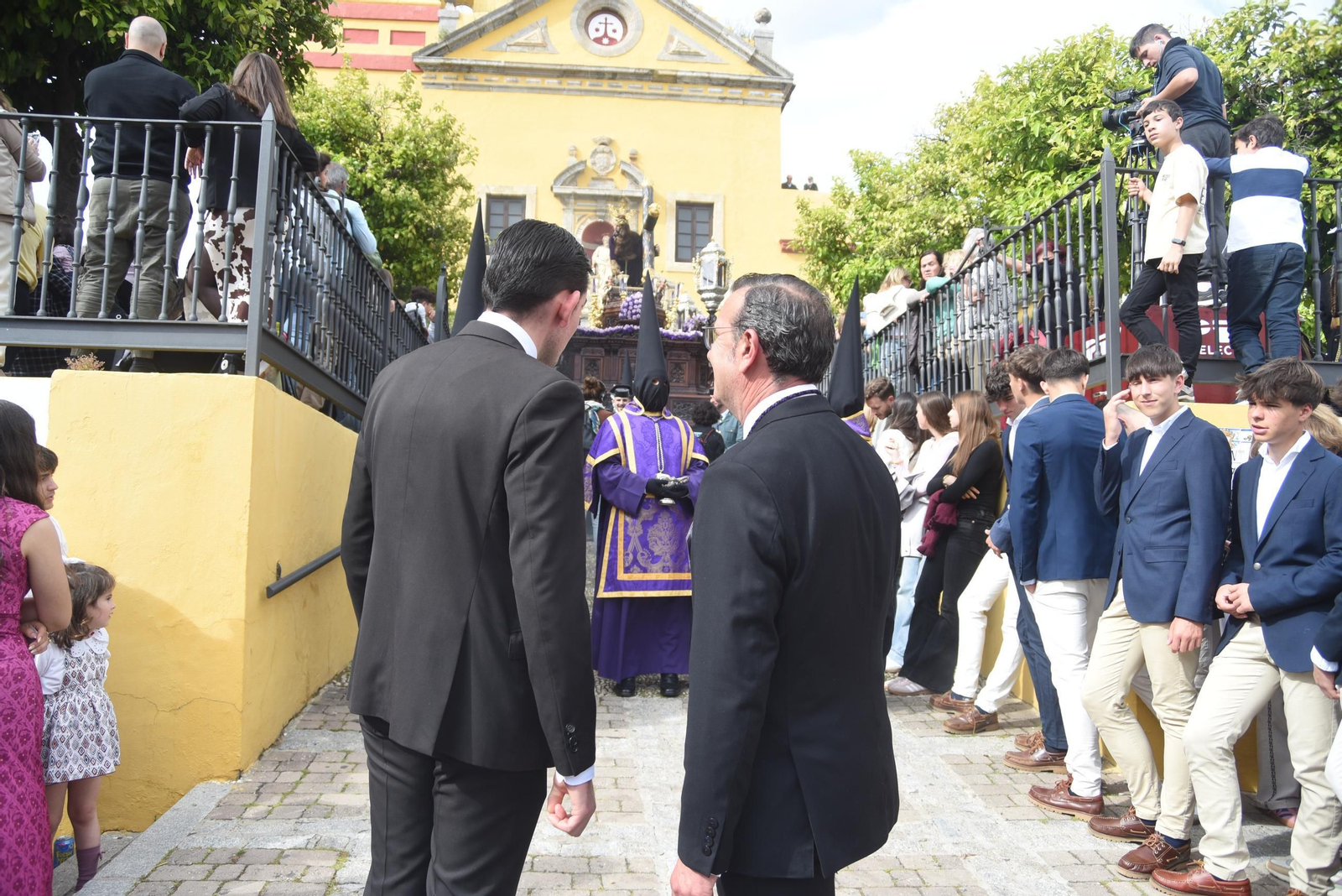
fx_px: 1081
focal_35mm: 29
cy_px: 448
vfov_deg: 45.0
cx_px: 671
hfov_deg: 63.6
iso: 100
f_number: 8
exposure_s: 1/125
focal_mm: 29
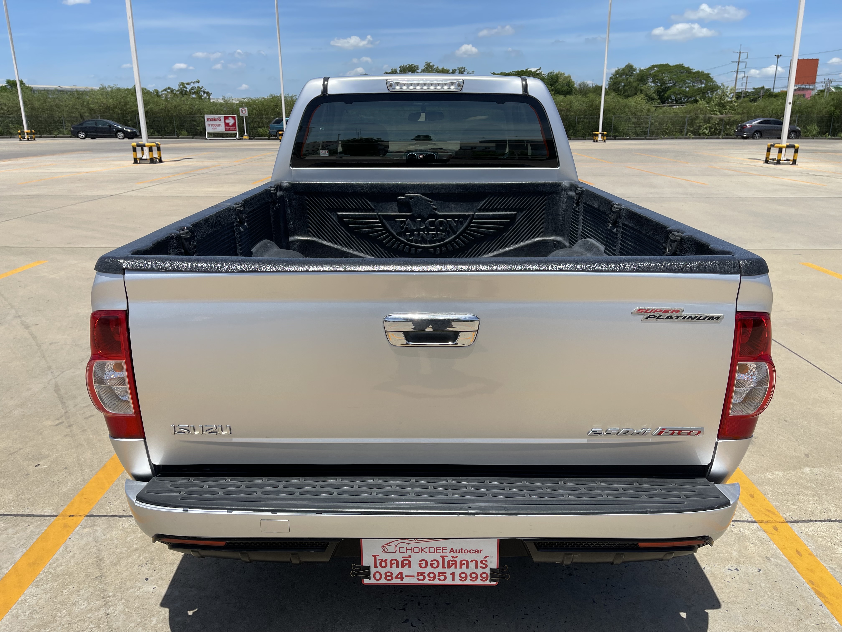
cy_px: 316
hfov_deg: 69.4
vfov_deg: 54.9
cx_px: 421
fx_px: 608
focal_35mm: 25
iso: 32
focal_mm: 5.1
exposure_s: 1/4348
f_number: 1.6
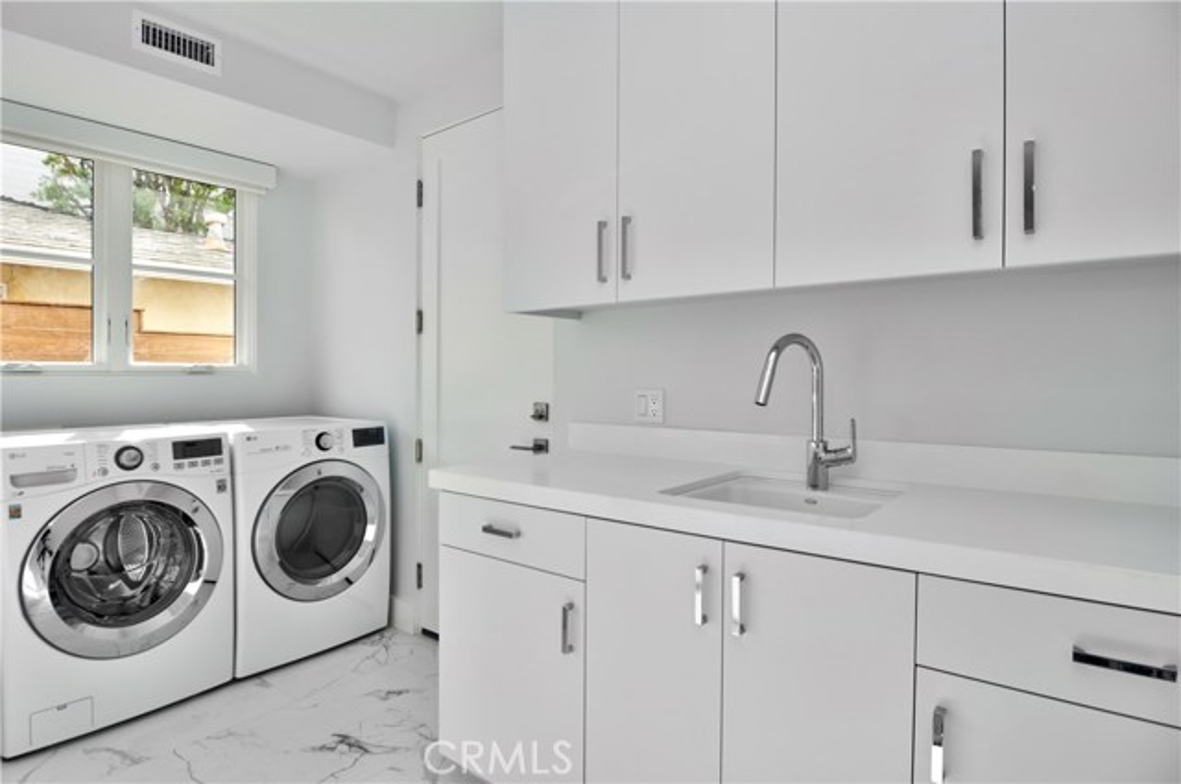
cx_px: 590
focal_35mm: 18
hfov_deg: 90.1
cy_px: 392
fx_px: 590
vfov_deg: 67.2
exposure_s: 1/125
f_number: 6.3
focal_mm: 12
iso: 400
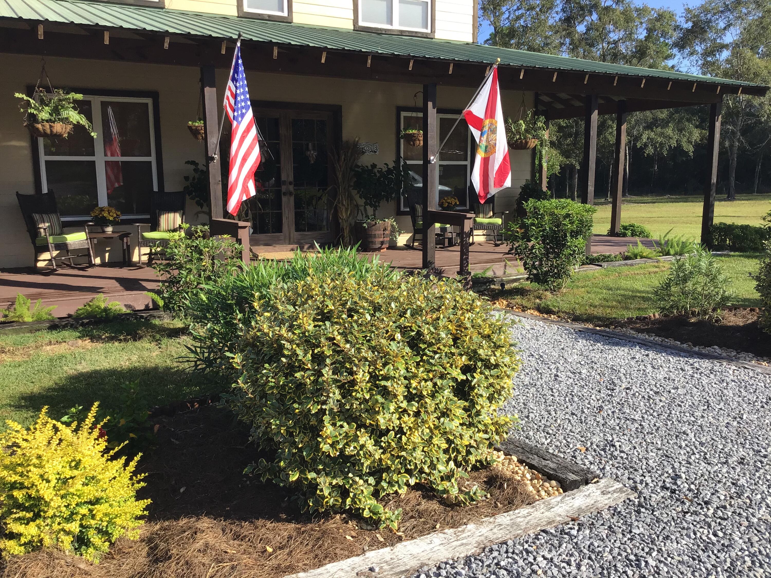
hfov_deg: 58.4
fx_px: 690
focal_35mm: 31
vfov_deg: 45.4
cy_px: 289
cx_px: 386
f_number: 2.4
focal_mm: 3.3
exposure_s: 1/715
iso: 25
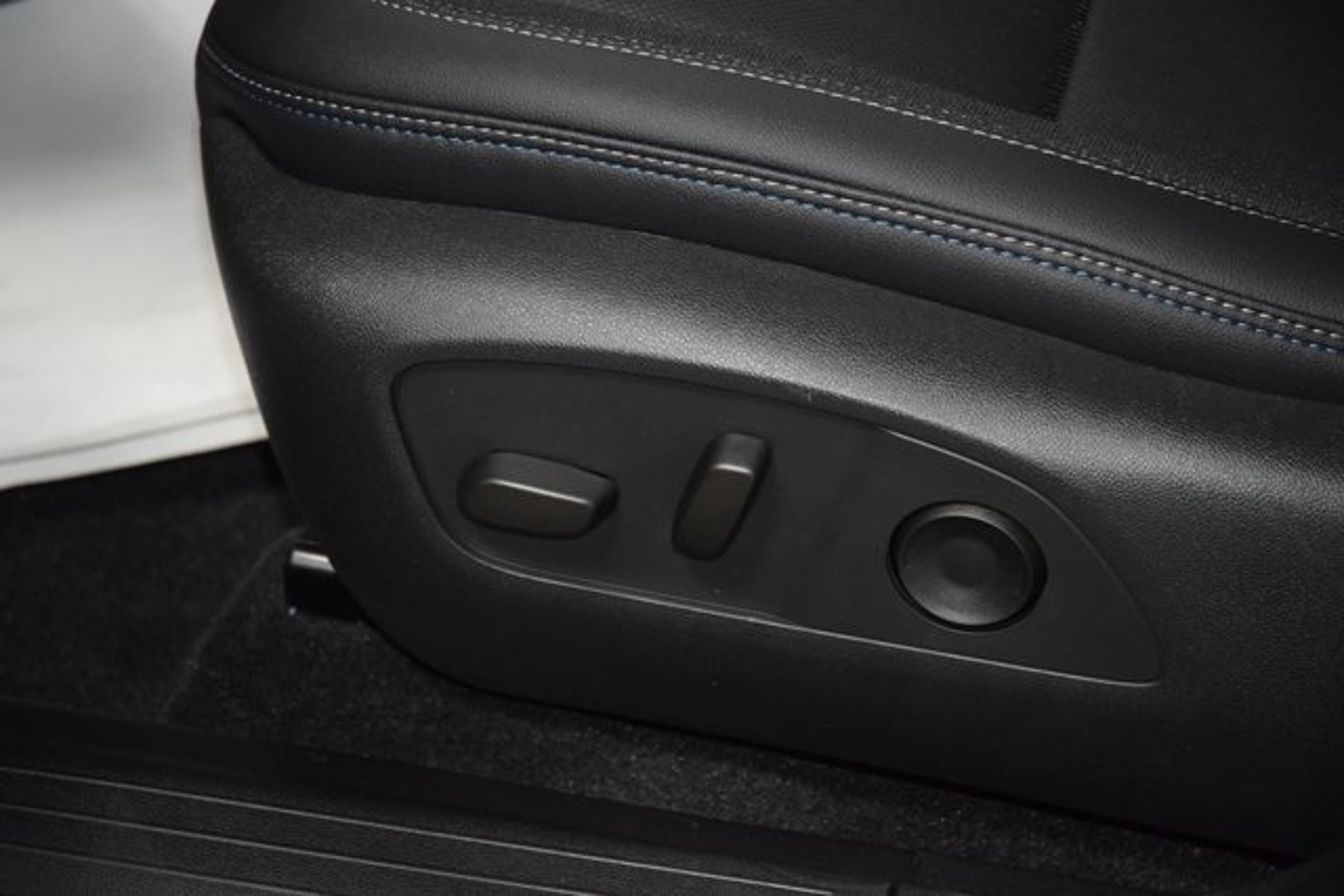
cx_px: 672
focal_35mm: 105
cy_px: 448
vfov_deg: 13.0
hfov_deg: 19.5
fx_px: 3921
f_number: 4.5
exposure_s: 1/100
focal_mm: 70
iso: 3200
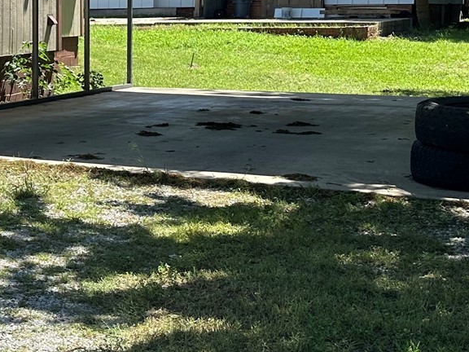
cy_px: 118
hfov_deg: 22.4
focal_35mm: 80
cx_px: -99
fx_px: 1084
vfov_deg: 18.4
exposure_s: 1/2660
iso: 80
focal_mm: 6.86
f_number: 1.78
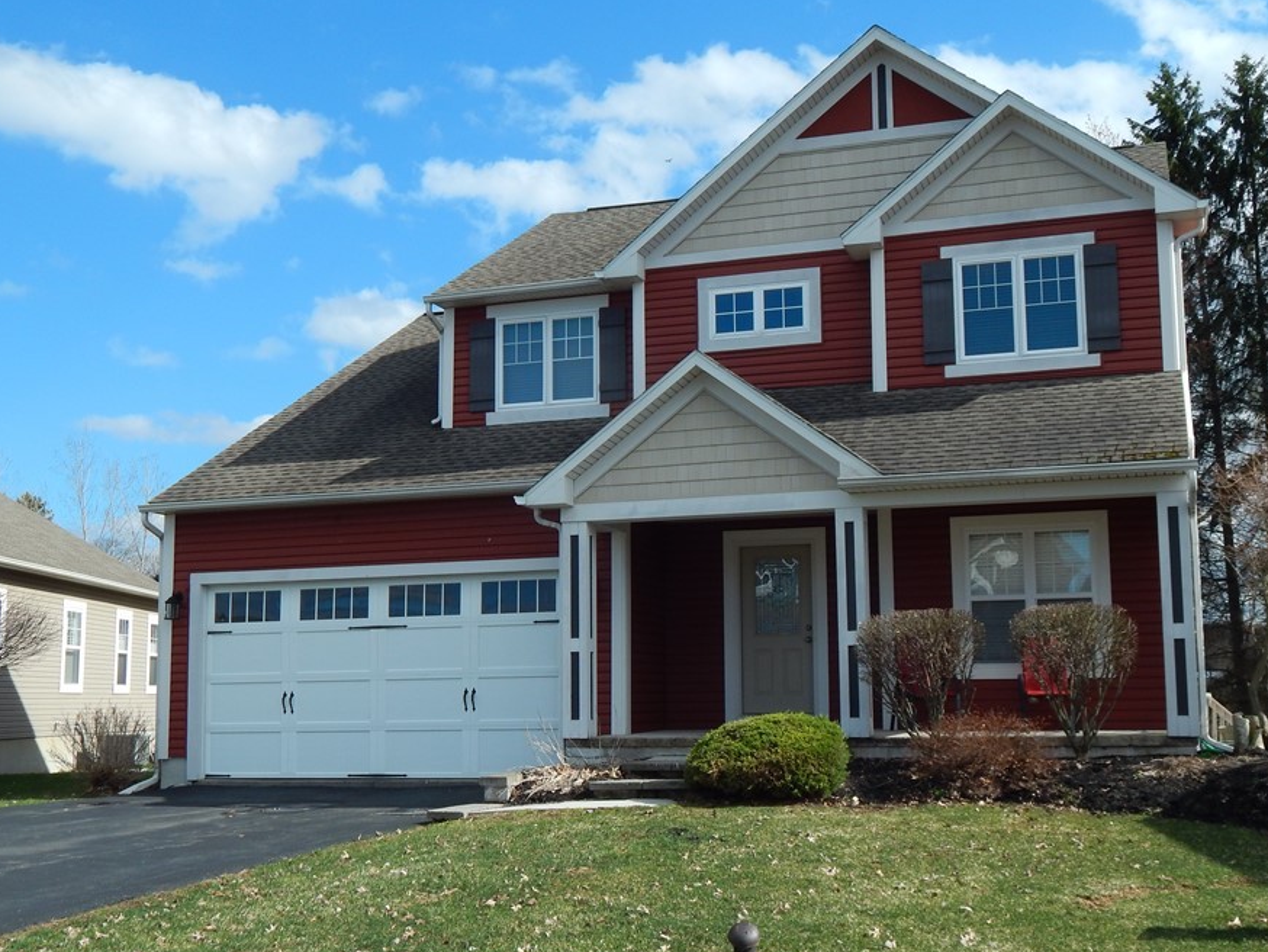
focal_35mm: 41
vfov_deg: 35.1
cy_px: 528
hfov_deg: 45.7
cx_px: 709
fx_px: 1502
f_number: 3.3
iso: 125
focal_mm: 6.1
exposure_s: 1/1250
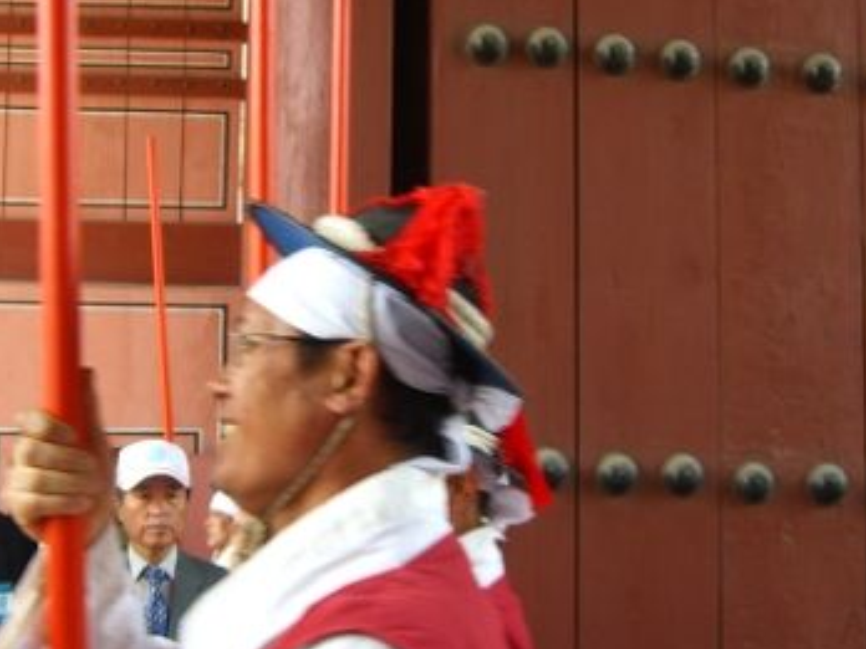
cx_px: 319
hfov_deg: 27.3
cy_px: 354
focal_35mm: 71
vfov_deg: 20.7
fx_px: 1776
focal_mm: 7.9
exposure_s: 1/100
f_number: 2.8
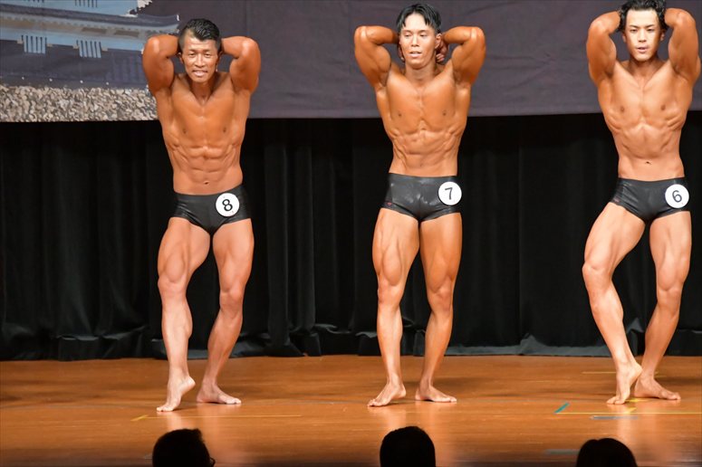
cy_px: 234
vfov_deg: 4.6
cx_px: 351
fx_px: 5847
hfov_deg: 6.9
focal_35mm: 300
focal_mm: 200
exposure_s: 1/400
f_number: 5.6
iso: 8000
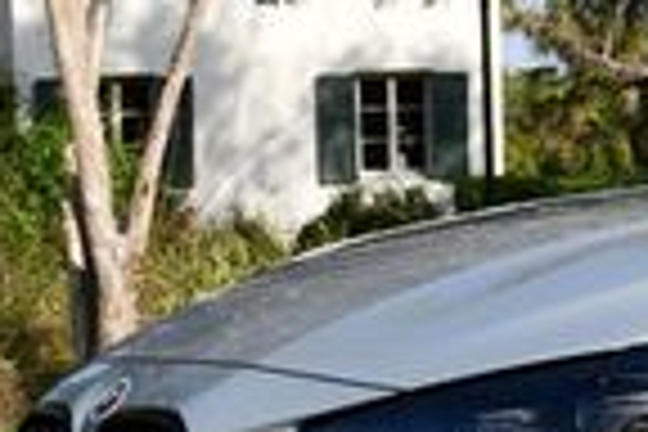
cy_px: 166
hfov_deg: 9.8
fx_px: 3528
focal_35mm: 196
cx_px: 1278
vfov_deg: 7.0
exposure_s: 1/250
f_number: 8
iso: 100
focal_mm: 22
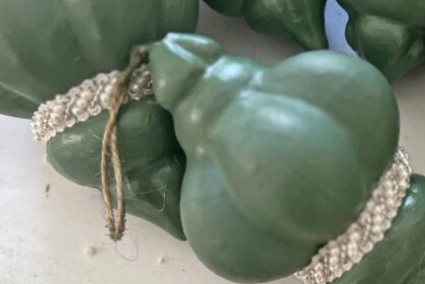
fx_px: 779
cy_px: 288
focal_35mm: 66
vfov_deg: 19.9
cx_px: 414
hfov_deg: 28.8
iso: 160
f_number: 1.5
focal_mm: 5.7
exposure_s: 1/60
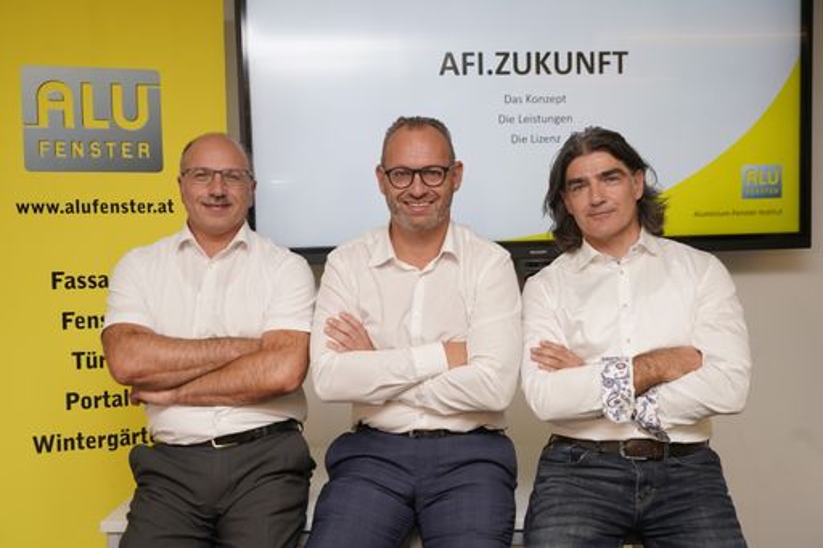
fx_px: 868
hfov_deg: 50.7
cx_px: 412
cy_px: 274
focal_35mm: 38
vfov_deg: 35.0
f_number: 5
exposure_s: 1/100
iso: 500
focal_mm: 38
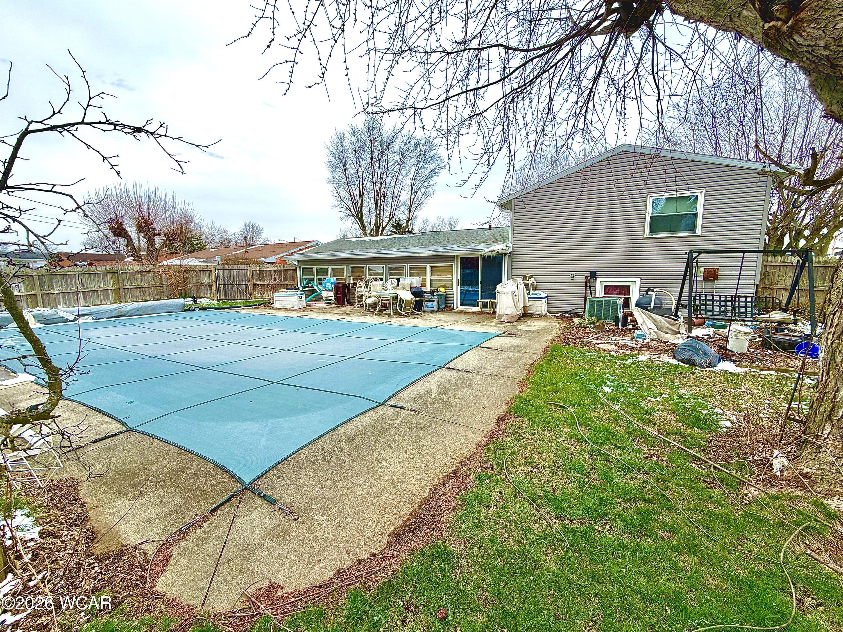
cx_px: 422
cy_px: 316
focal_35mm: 14
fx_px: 341
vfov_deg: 85.7
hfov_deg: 102.1
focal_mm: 2.22
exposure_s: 1/770
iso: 25
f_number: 2.2
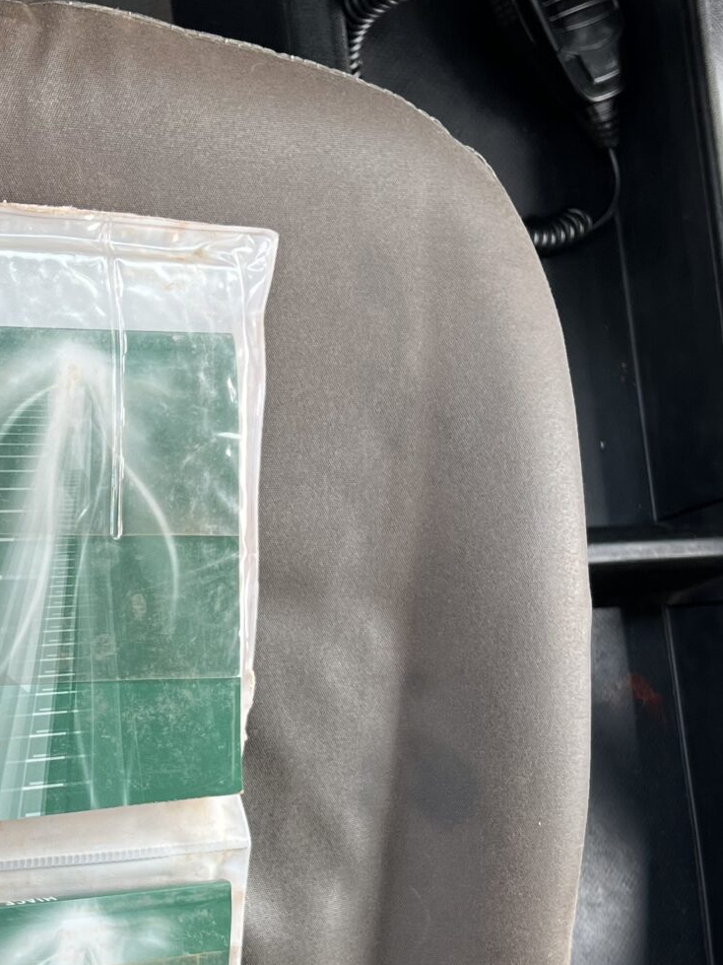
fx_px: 1894
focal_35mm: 68
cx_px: 91
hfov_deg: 21.2
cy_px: 753
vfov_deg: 28.0
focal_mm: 5.7
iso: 40
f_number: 1.5
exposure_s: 1/274
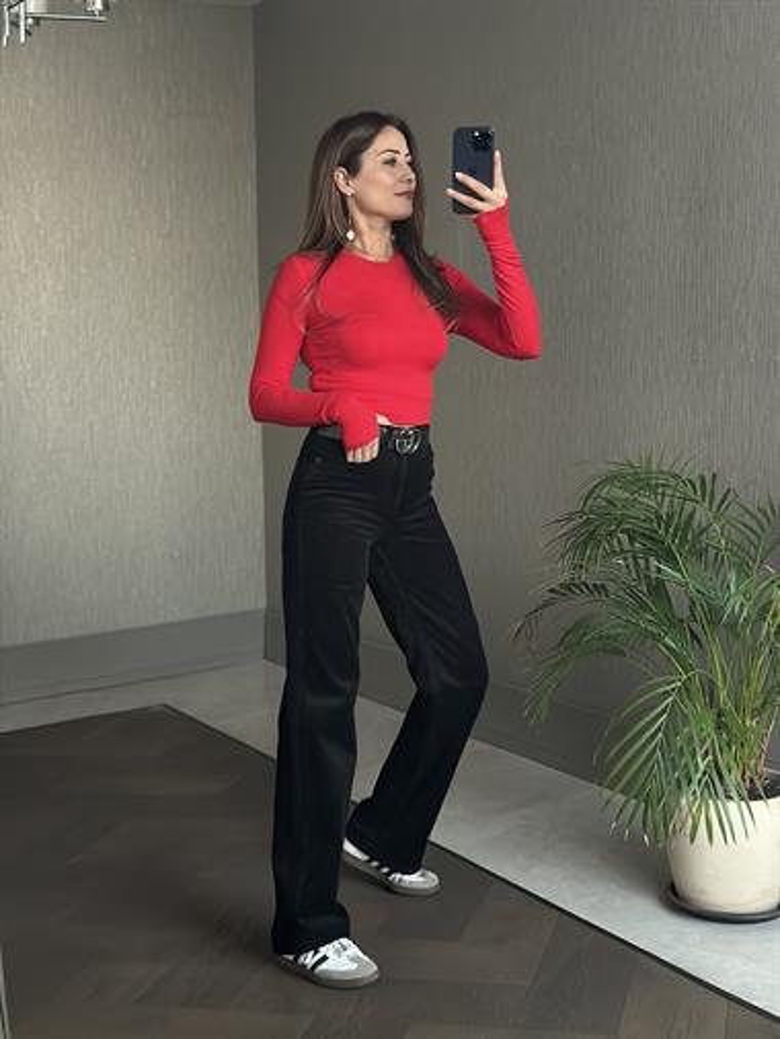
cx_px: 390
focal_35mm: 48
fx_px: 1441
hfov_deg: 30.3
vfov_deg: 39.6
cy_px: 520
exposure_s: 1/30
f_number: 1.78
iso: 800
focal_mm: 6.86
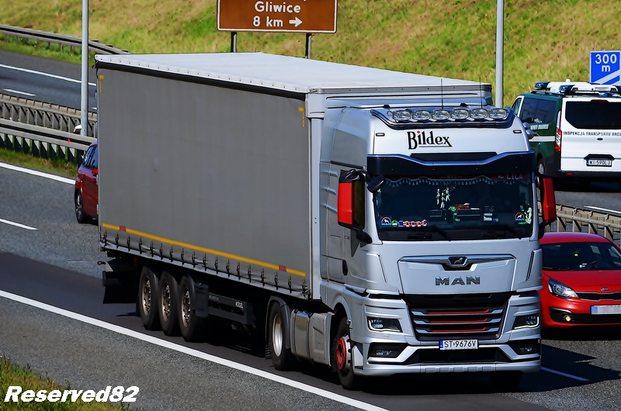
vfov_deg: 3.5
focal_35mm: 390
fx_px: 6714
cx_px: 310
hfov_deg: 5.3
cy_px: 206
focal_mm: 260
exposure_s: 1/1000
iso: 200
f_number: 8
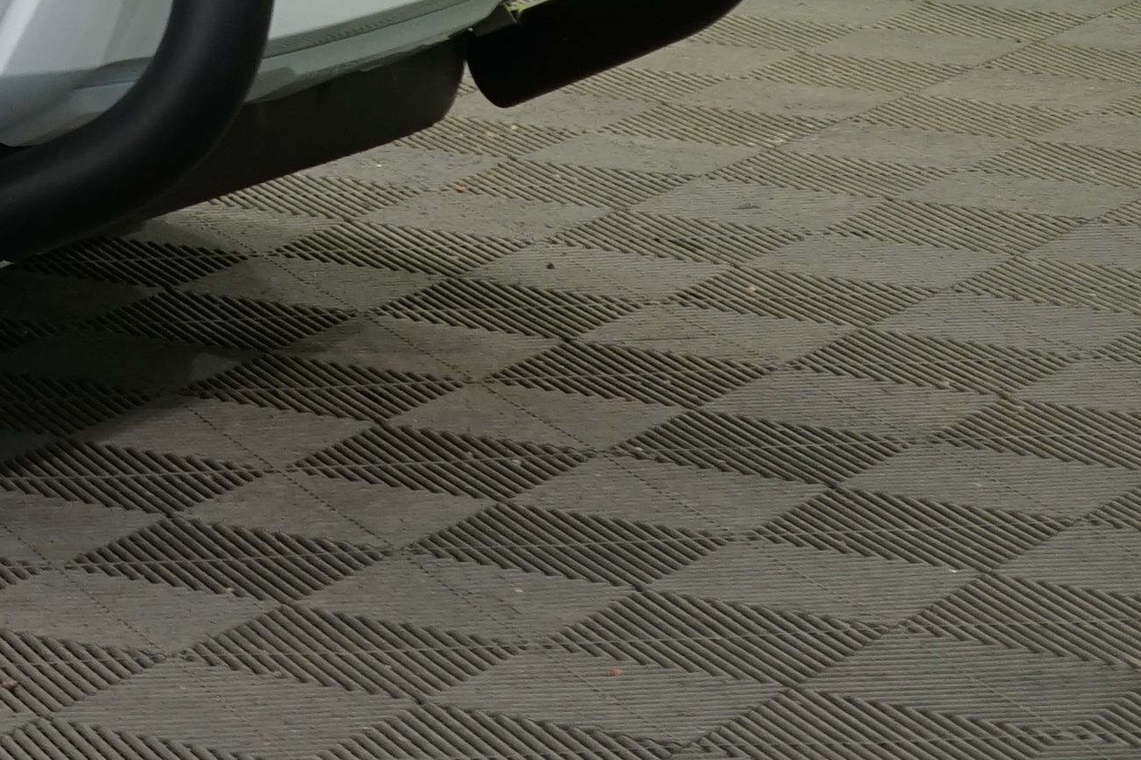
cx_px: -1393
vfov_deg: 7.0
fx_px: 5957
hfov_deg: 9.9
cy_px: -785
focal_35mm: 188
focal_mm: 41
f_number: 6.3
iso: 500
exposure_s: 1/40
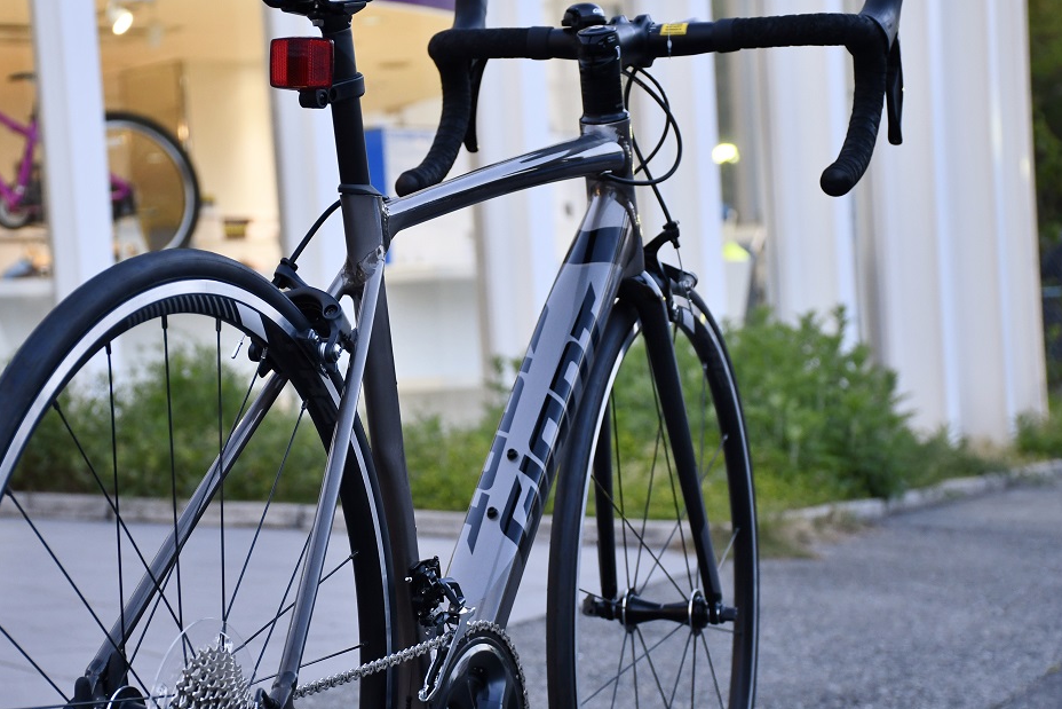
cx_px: 407
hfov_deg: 21.0
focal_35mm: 97
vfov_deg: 14.1
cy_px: 402
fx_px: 2862
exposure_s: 1/125
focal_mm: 50
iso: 800
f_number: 4.8
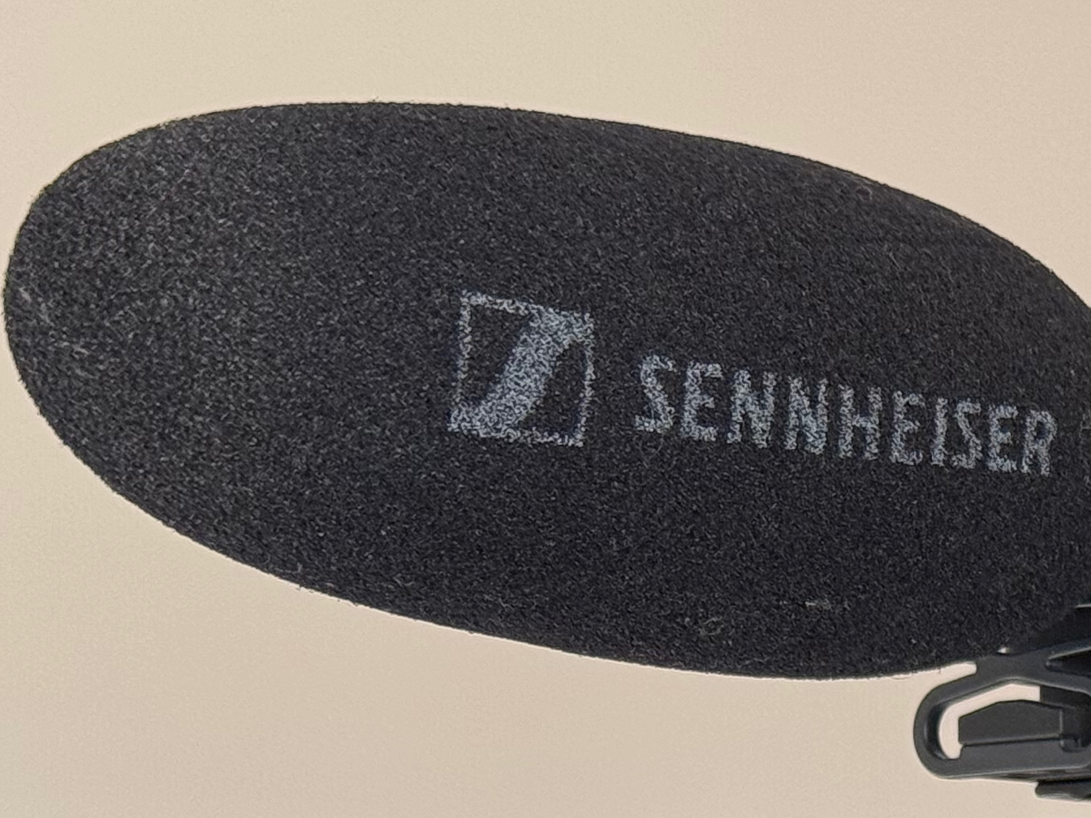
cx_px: 1503
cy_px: 1195
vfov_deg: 10.0
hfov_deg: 13.1
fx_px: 4538
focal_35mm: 144
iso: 100
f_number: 1.78
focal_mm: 6.76
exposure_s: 1/100
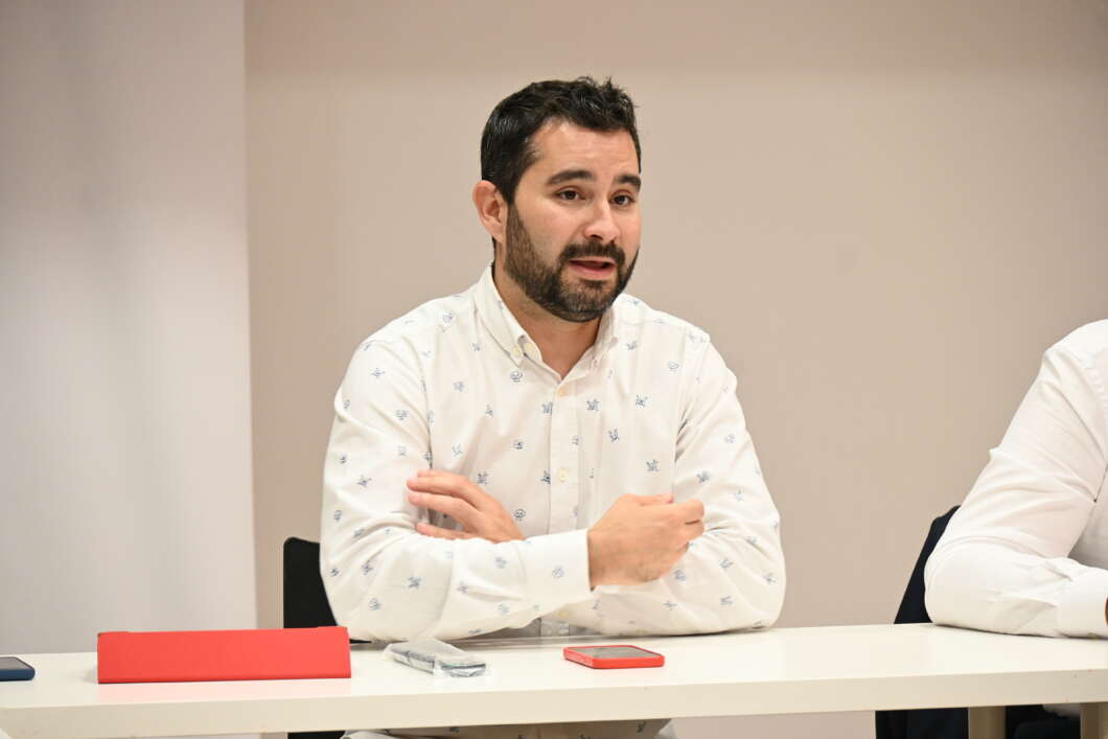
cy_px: 370
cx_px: 554
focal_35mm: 180
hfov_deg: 11.4
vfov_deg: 7.6
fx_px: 5540
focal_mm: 120
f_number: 5.3
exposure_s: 1/125
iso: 1400
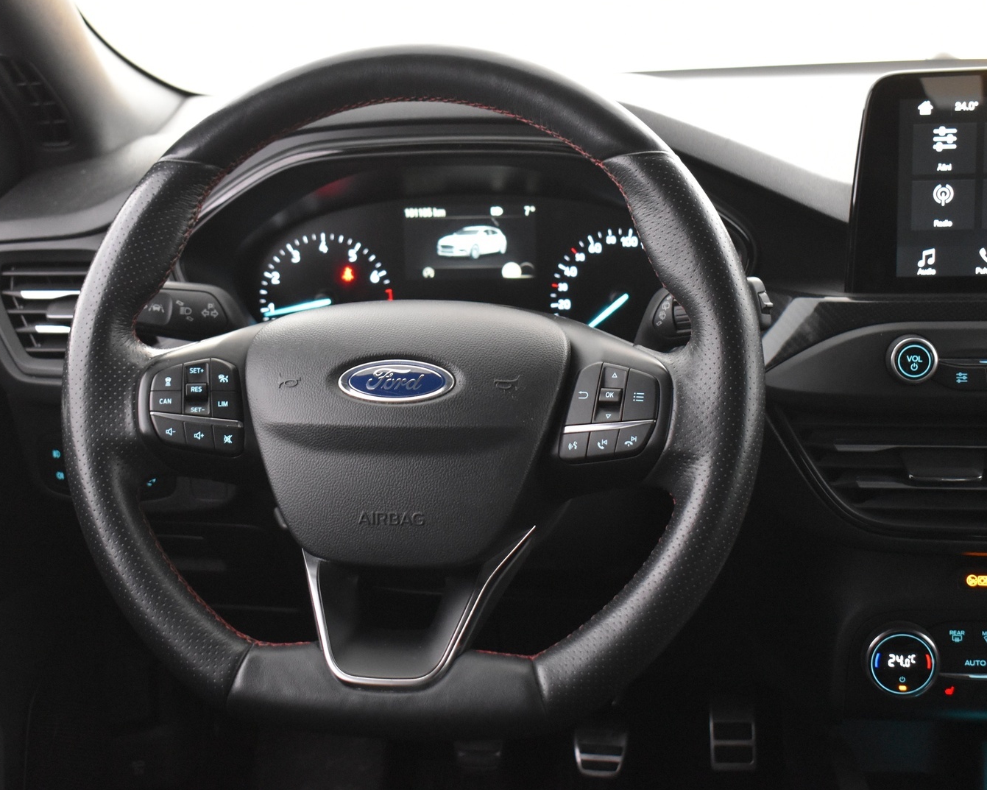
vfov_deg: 29.7
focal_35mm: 51
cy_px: 395
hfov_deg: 36.6
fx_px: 1490
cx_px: 444
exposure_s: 1/10
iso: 3200
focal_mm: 30
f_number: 4.2
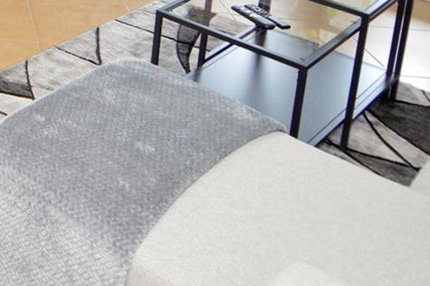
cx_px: -213
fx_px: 728
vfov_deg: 18.5
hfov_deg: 25.1
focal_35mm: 61
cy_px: -193
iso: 400
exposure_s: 1/80
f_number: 4.5
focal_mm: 12
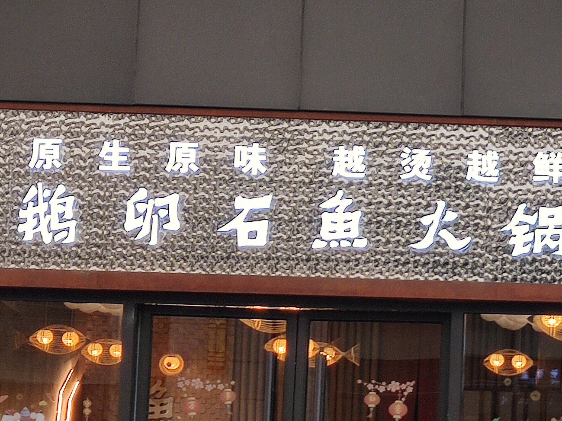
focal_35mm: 117
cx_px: 749
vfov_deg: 12.6
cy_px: 304
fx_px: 1899
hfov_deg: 15.9
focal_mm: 4.75
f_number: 1.75
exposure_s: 1/100
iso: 126
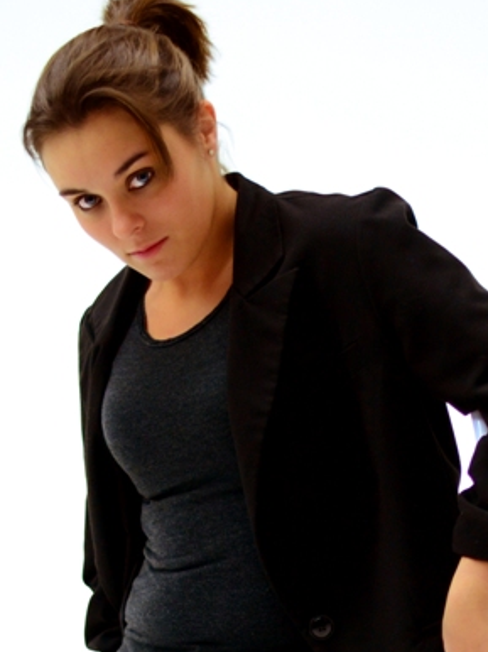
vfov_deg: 10.2
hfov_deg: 7.8
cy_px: 752
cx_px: 194
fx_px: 3594
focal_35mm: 191
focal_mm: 50
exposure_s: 1/200
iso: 800
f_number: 1.8
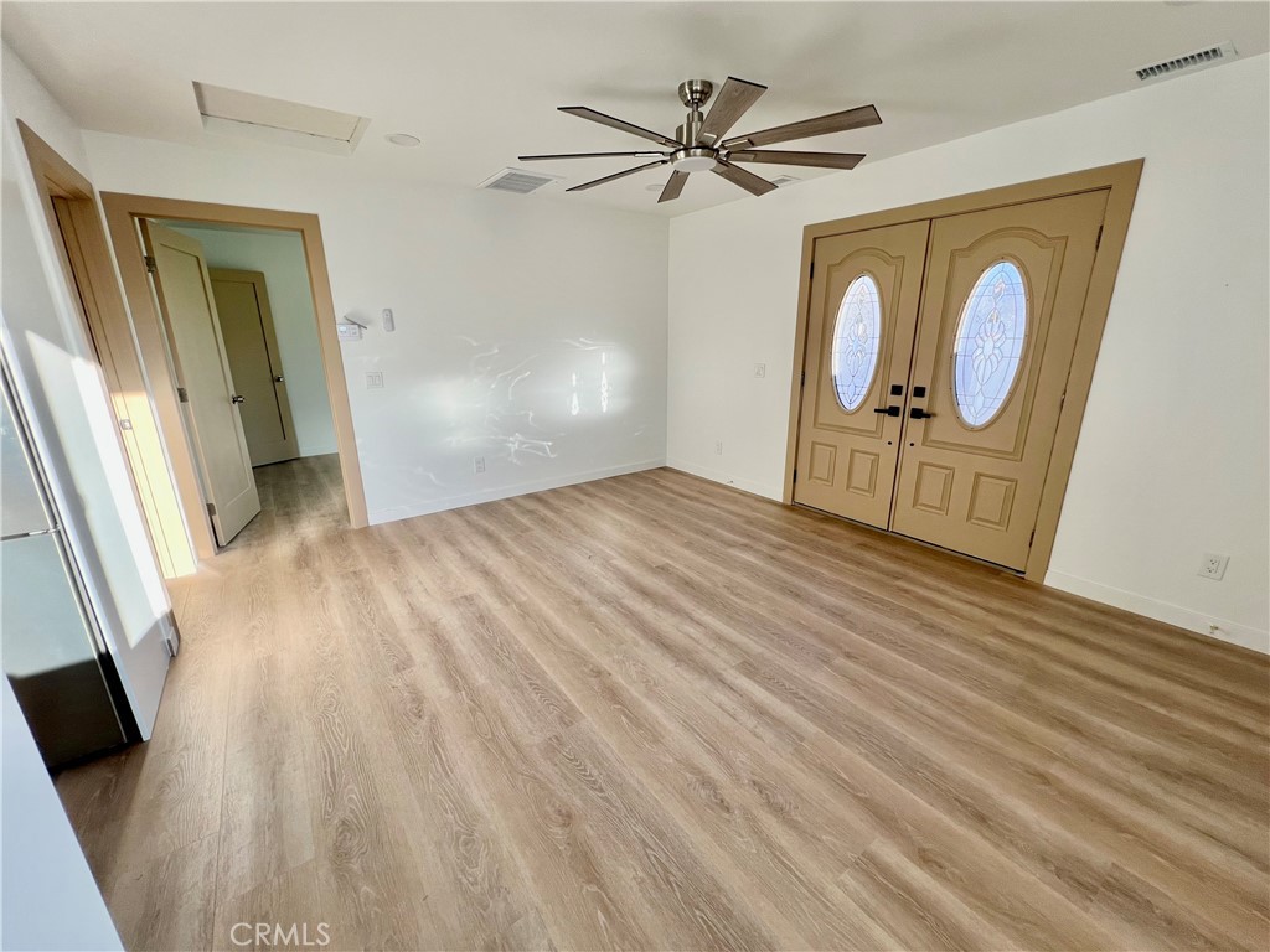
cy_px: 476
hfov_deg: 106.2
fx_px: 477
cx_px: 635
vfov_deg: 89.9
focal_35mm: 13
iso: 40
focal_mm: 1.57
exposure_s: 1/99
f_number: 1.8
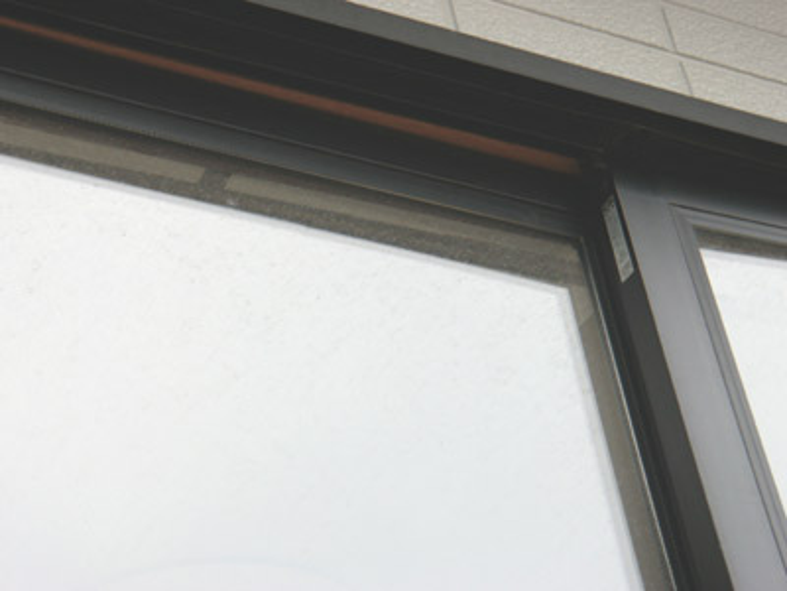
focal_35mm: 65
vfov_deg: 22.6
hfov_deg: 29.8
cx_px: 394
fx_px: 1478
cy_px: 296
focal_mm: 11.6
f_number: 4.4
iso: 64
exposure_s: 1/80
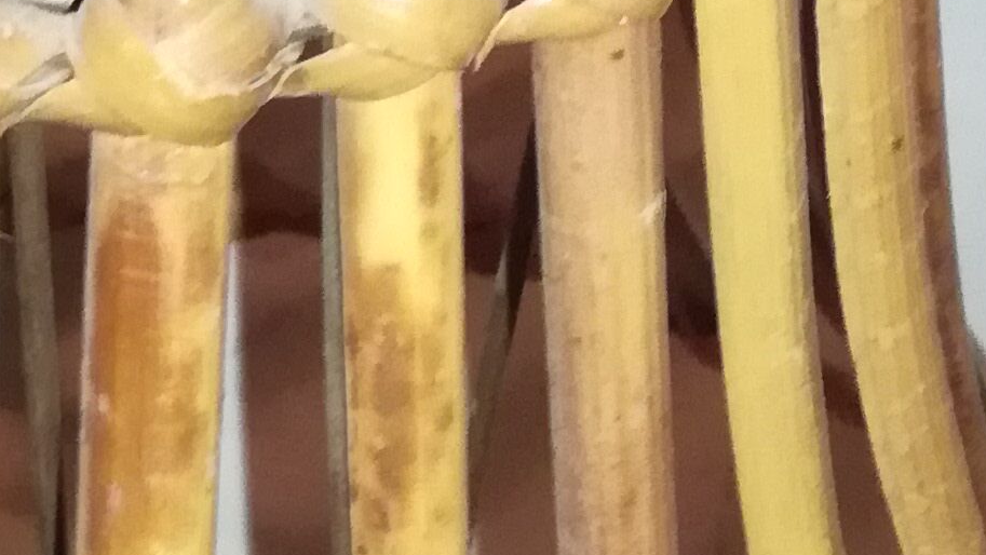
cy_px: 450
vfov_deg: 9.0
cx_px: 77
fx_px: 3504
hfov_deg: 15.8
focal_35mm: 134
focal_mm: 3.79
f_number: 2
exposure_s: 1/24
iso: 400
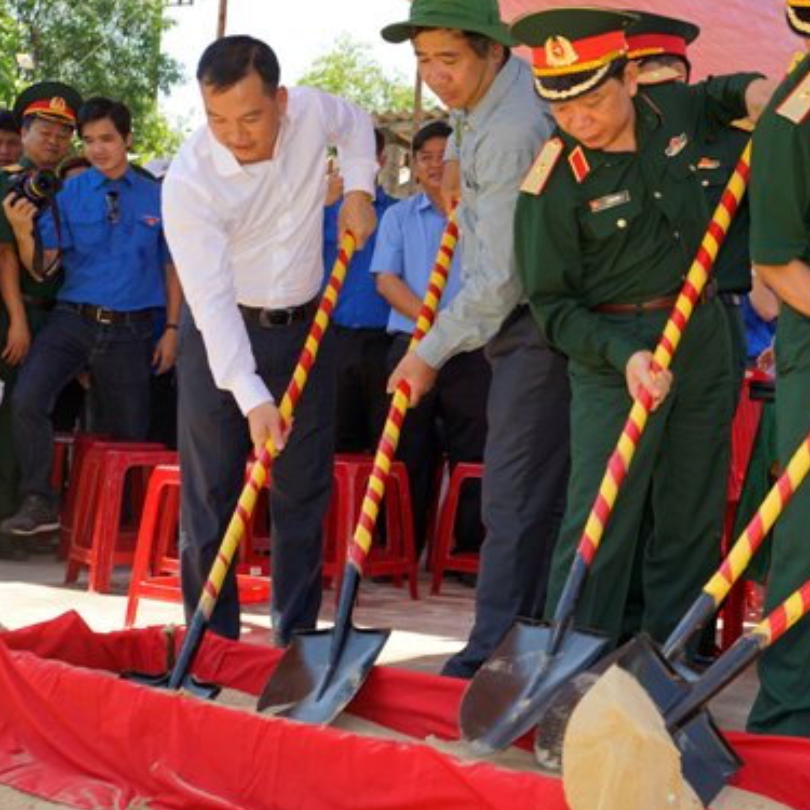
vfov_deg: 29.5
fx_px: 1535
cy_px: 386
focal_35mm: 58
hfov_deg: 28.8
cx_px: 667
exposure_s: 1/200
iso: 100
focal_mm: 40
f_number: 4.5
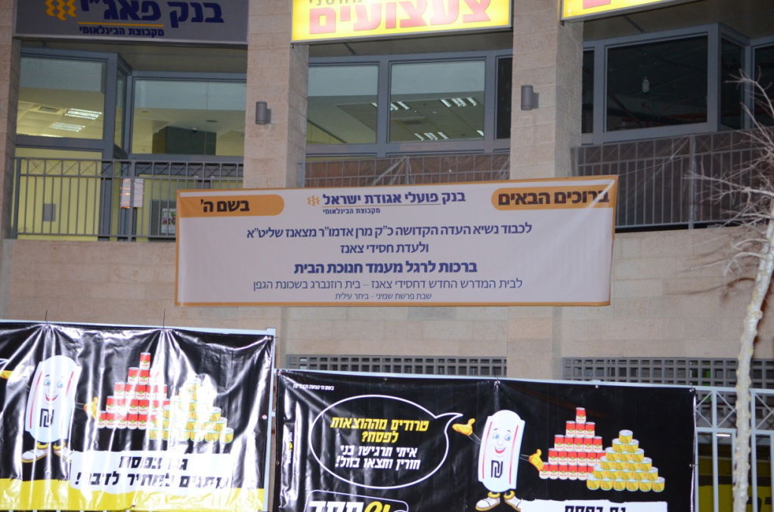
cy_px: 256
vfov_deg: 22.5
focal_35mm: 60
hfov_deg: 33.5
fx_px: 1287
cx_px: 387
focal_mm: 40
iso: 1600
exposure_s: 1/80
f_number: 2.8
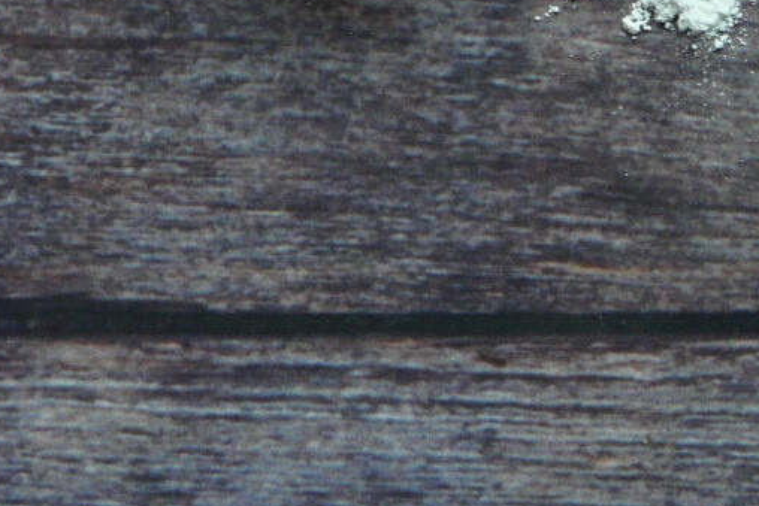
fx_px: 7444
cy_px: -312
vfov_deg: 3.9
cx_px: 795
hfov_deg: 5.8
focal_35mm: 353
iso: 200
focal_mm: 31.5
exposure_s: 1/30
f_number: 6.3
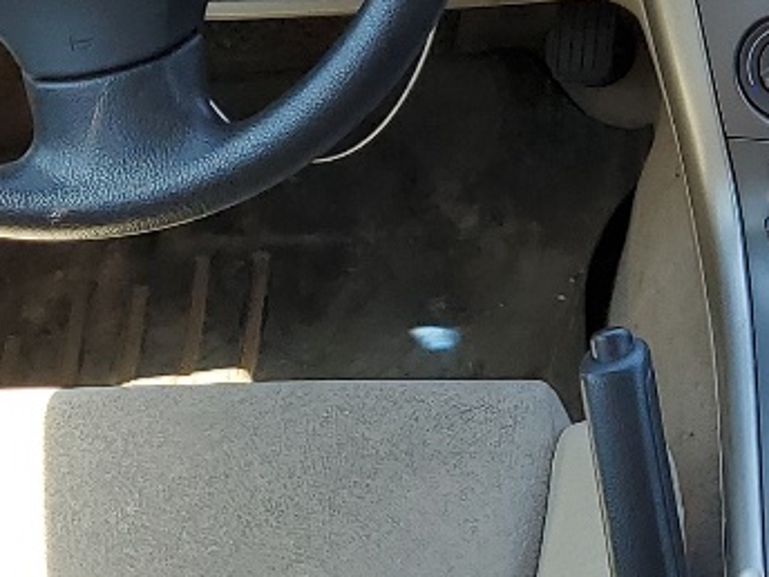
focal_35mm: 121
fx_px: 2688
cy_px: 454
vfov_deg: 12.2
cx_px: 977
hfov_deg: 15.5
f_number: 1.5
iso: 50
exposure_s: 1/286
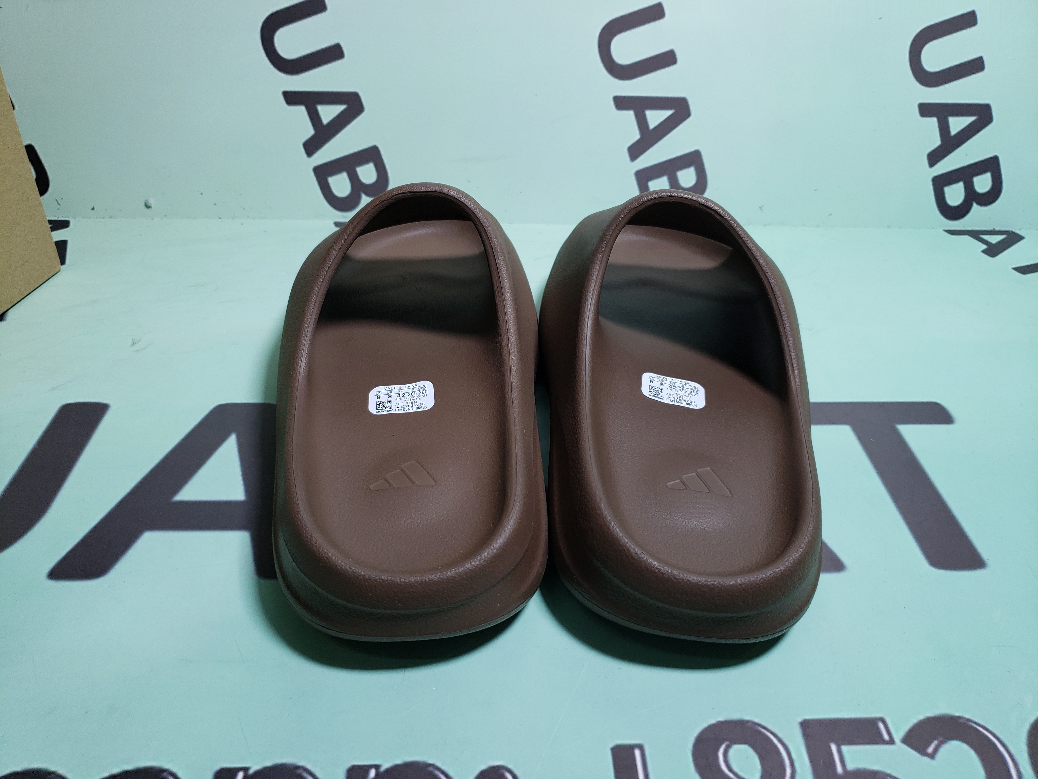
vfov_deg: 53.1
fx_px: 780
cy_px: 390
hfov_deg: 67.3
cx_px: 519
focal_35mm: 26
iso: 50
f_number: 1.5
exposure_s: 1/238
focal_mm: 4.3
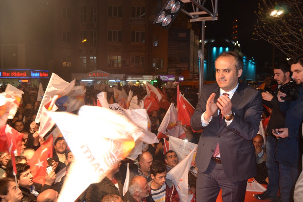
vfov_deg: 47.9
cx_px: 152
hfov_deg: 67.4
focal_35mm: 27
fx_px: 227
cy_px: 101
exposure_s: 1/60
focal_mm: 18
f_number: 3.5
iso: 400
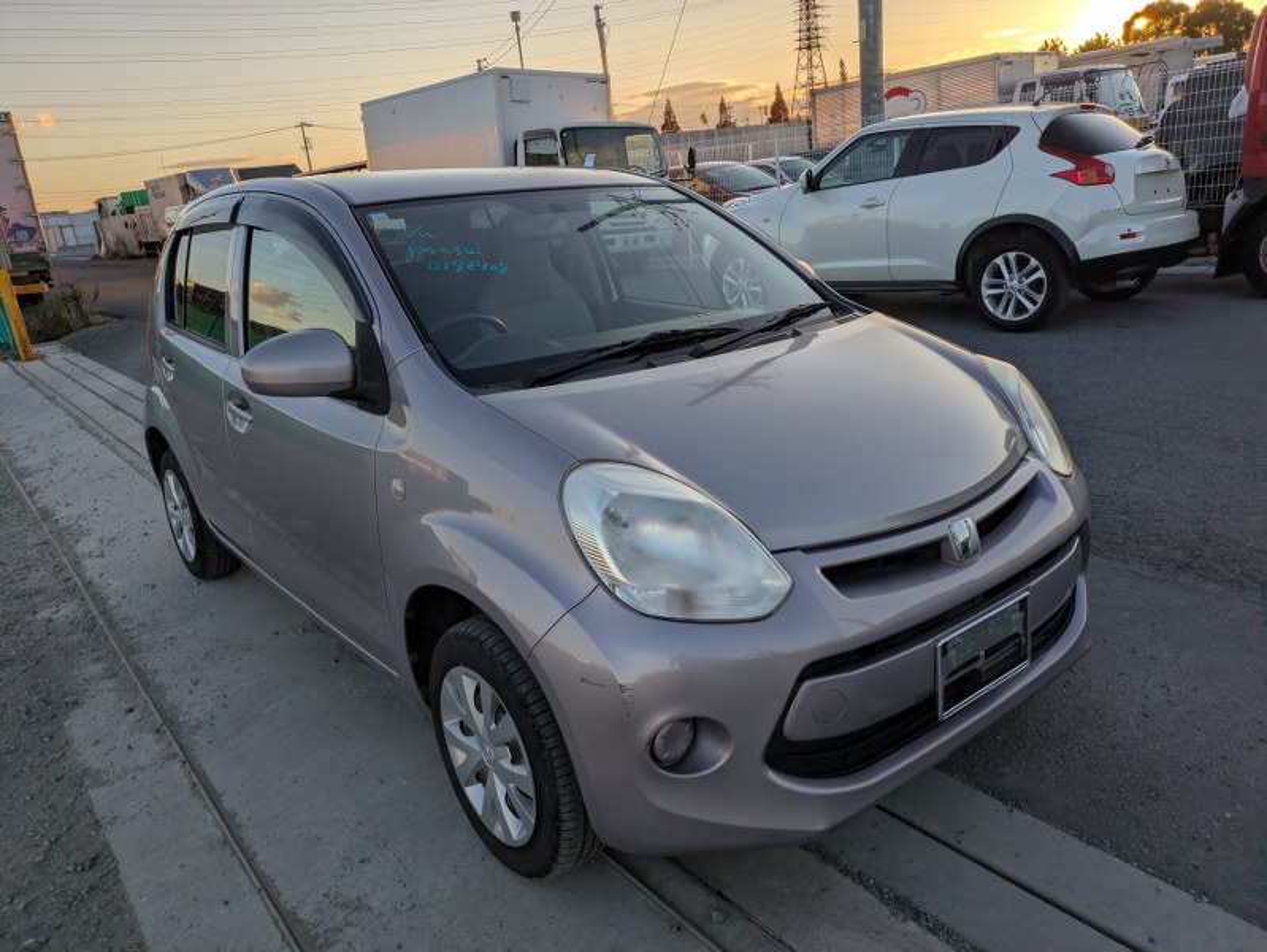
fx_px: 915
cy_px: 476
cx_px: 634
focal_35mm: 25
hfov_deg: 69.4
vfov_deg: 54.9
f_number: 1.89
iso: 38
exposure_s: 1/1580
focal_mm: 5.43
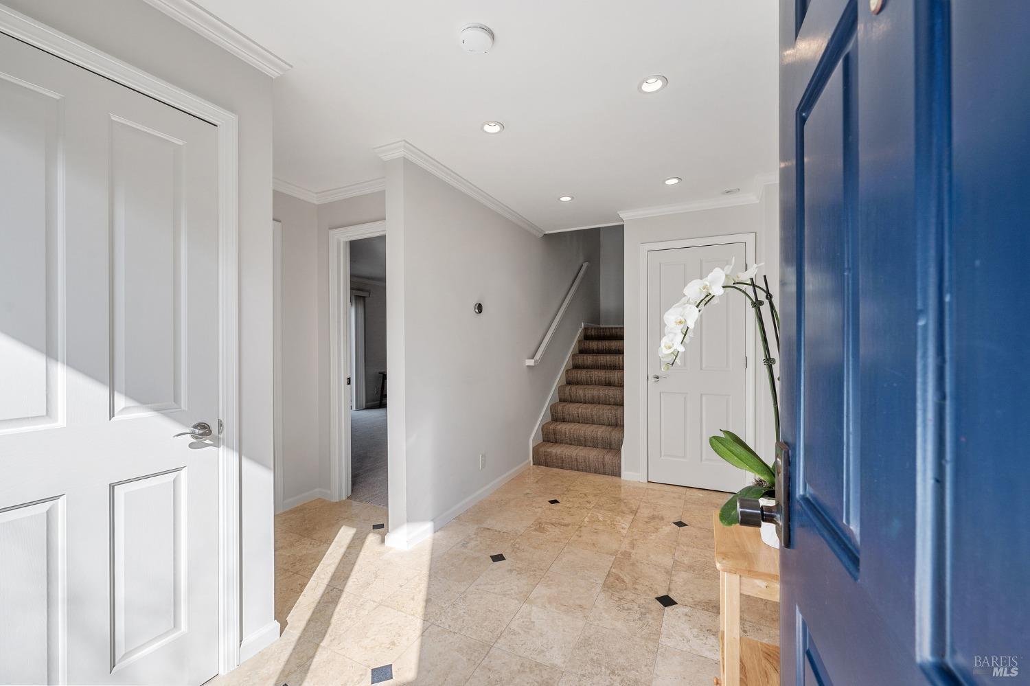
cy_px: 343
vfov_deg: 81.2
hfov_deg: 104.3
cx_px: 515
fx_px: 400
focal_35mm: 14
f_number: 8
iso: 100
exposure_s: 1/40
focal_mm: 14
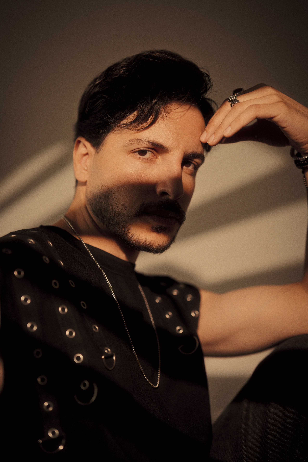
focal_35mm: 50
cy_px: 231
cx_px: 154
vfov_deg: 39.6
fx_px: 642
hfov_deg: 27.0
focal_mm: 50
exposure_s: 1/200
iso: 100
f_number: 1.8
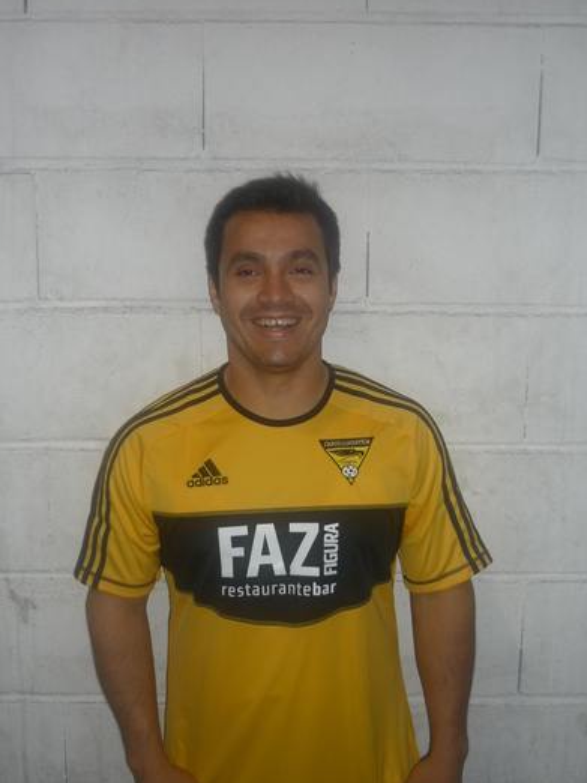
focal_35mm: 38
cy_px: 385
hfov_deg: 37.7
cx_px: 314
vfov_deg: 49.0
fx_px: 859
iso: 100
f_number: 2.8
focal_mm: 5.5
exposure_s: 1/30
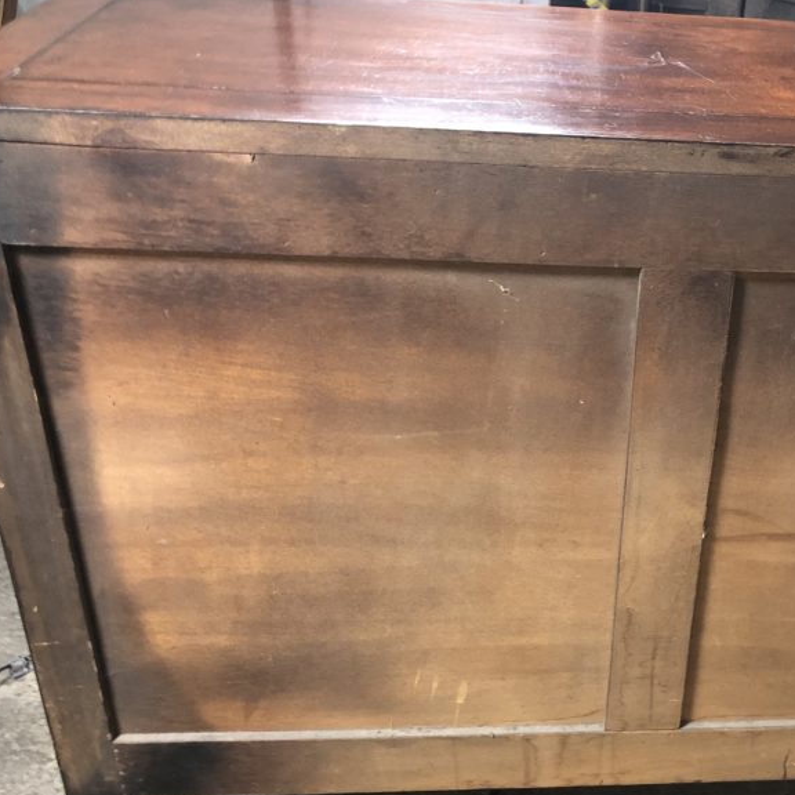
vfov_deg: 38.1
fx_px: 1143
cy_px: 495
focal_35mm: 44
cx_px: 647
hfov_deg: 36.9
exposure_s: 1/13
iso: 100
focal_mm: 4
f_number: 1.8
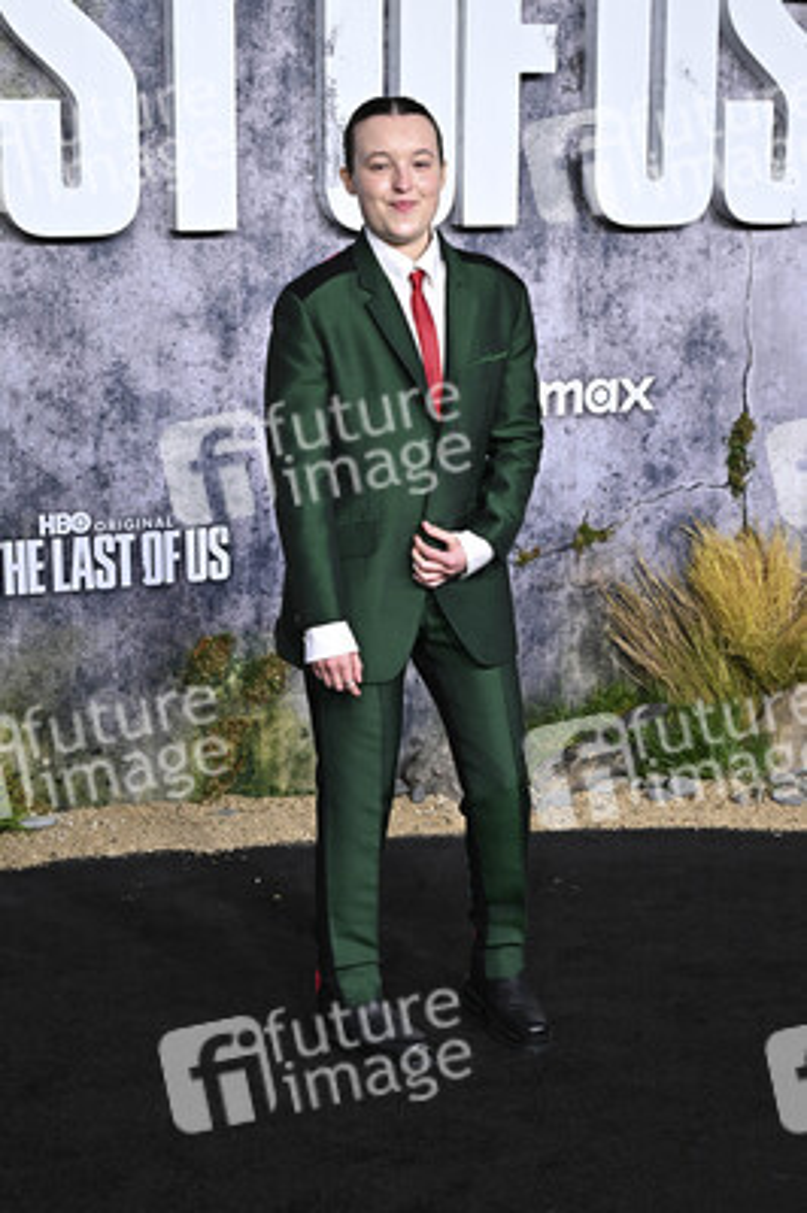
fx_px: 1718
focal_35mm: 51
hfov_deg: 26.4
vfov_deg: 38.9
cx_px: 404
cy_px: 606
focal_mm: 51
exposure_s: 1/250
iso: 400
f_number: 6.3
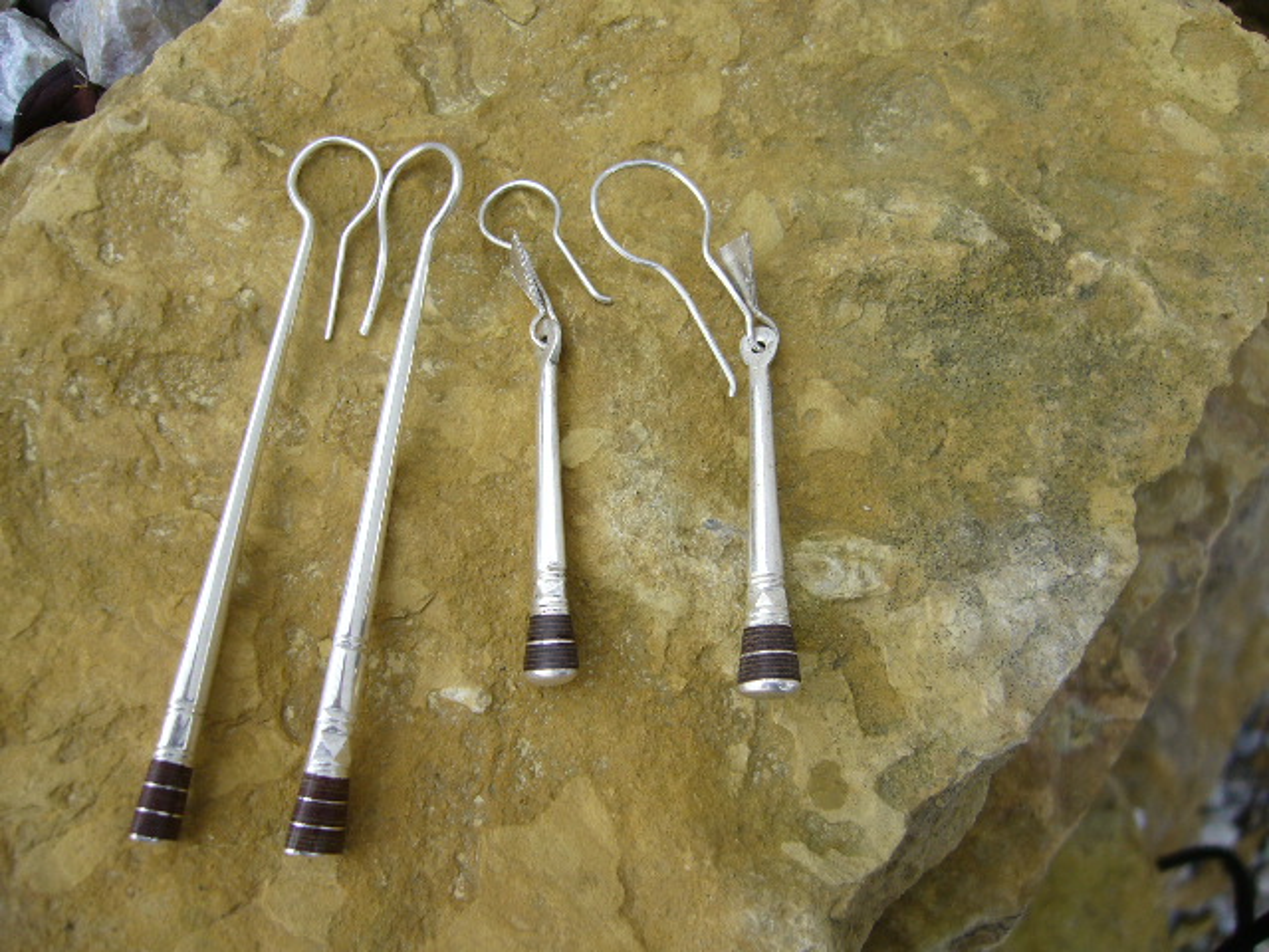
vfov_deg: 40.7
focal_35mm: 35
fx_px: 1283
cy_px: 476
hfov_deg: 52.6
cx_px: 634
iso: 80
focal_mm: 5.8
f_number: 2.8
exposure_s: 1/125
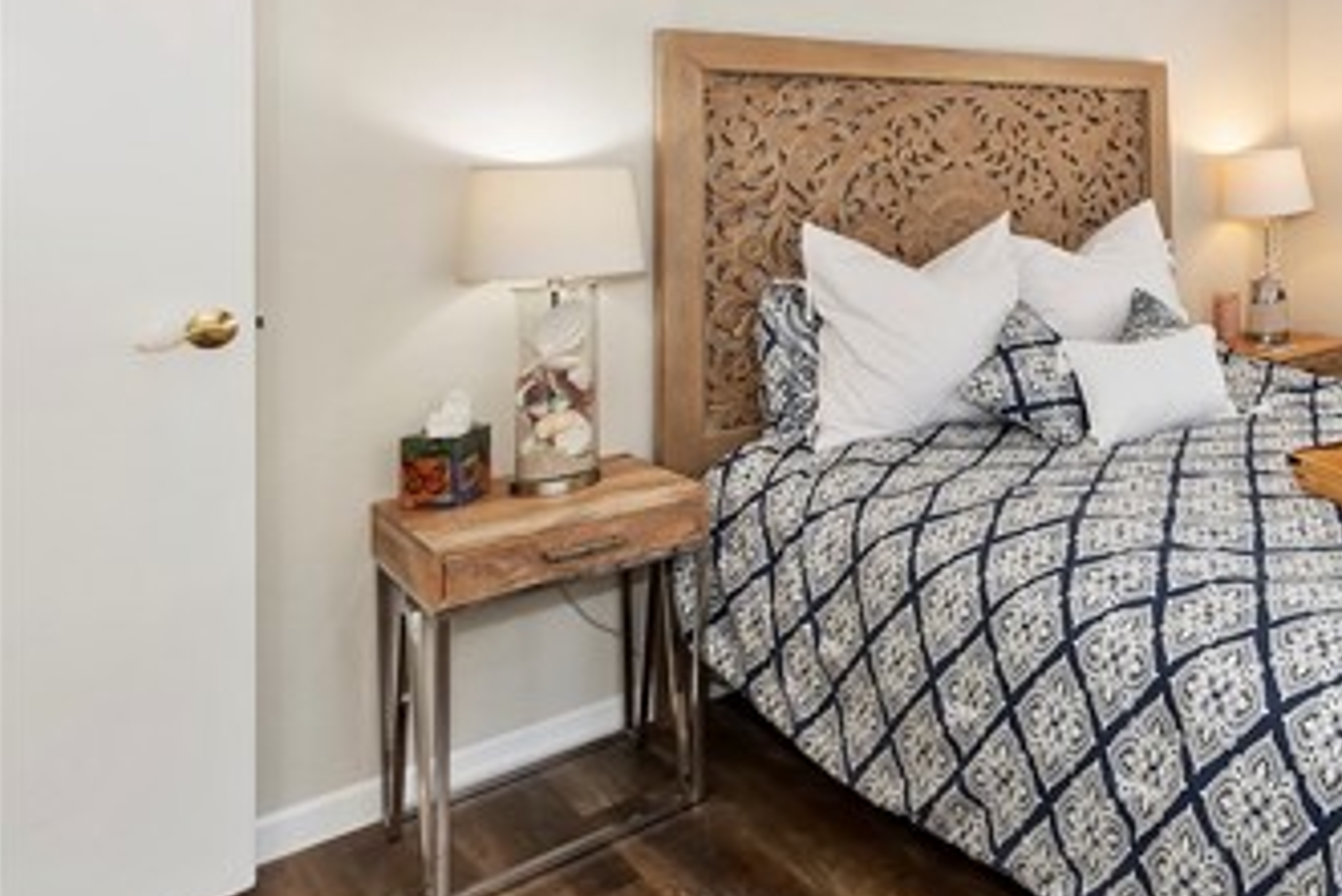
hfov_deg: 52.7
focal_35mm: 29
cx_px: 1293
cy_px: 132
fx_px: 1081
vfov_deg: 42.2
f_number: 8
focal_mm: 10
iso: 110
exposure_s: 1/30
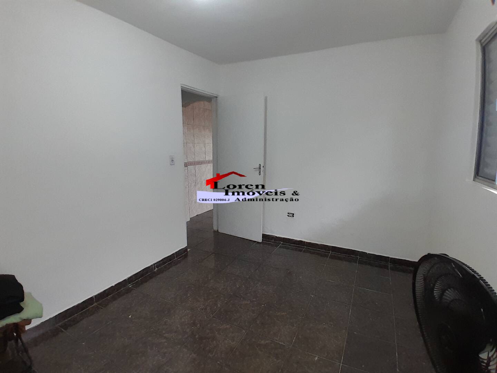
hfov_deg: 91.0
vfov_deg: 74.7
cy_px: 186
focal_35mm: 17
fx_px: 244
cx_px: 248
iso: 160
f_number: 2.2
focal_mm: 1.46
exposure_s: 1/40
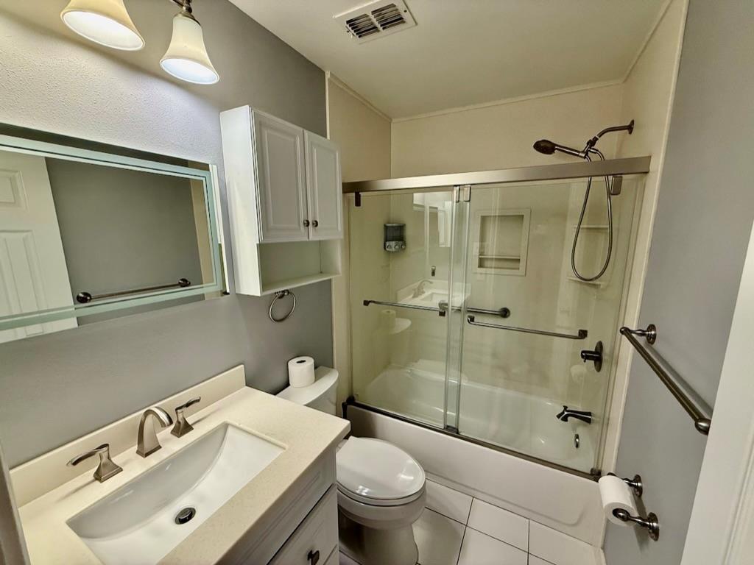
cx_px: 377
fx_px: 305
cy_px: 282
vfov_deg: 85.7
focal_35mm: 14
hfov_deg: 102.1
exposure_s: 1/120
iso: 250
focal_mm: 2.22
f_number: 2.2
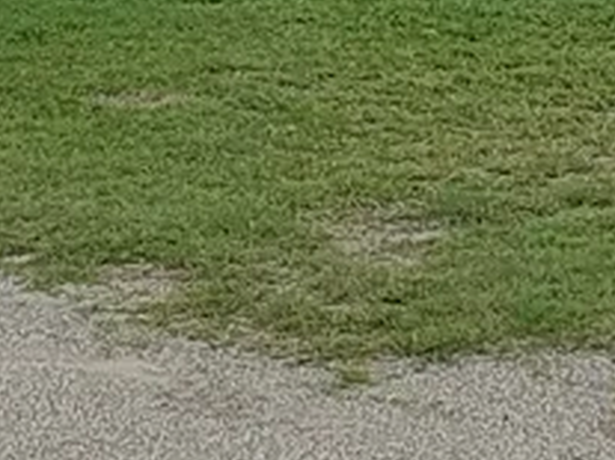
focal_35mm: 201
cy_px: -1101
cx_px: 312
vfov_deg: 6.5
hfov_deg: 9.8
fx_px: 3569
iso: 50
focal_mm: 4.32
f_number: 2.4
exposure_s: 1/1308
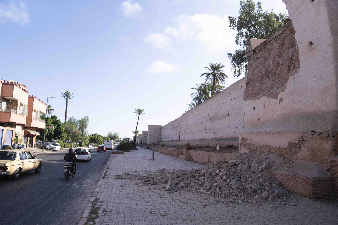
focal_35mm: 24
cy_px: 112
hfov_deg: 73.7
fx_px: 225
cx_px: 169
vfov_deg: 53.1
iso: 500
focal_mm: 24
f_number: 2.8
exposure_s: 1/8000
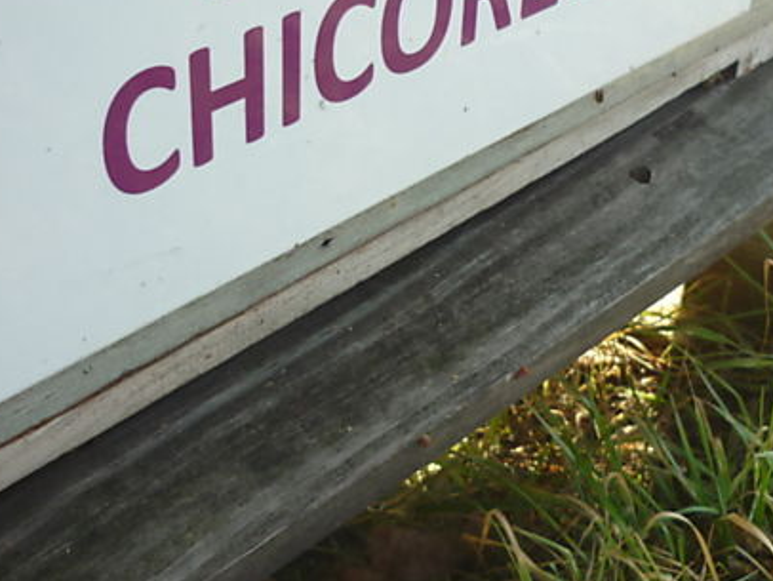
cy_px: 242
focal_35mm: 65
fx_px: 1452
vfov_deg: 22.6
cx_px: 520
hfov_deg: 29.6
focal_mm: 5.5
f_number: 2.8
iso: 80
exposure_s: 1/320
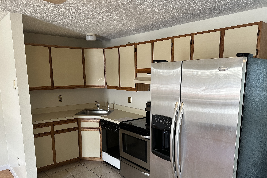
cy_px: 111
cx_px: 142
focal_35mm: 28
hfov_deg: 65.4
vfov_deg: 46.0
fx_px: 208
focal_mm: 6.86
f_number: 1.78
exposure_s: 1/121
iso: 200
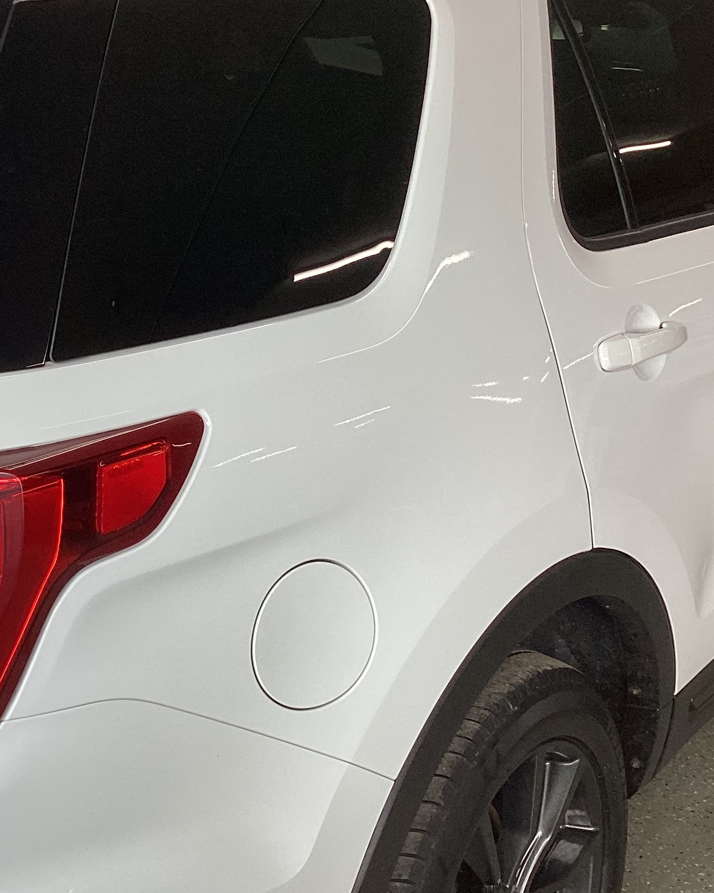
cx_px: 88
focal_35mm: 60
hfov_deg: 24.7
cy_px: 471
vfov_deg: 31.4
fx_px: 1585
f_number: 2.4
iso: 25
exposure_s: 1/103
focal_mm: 3.3
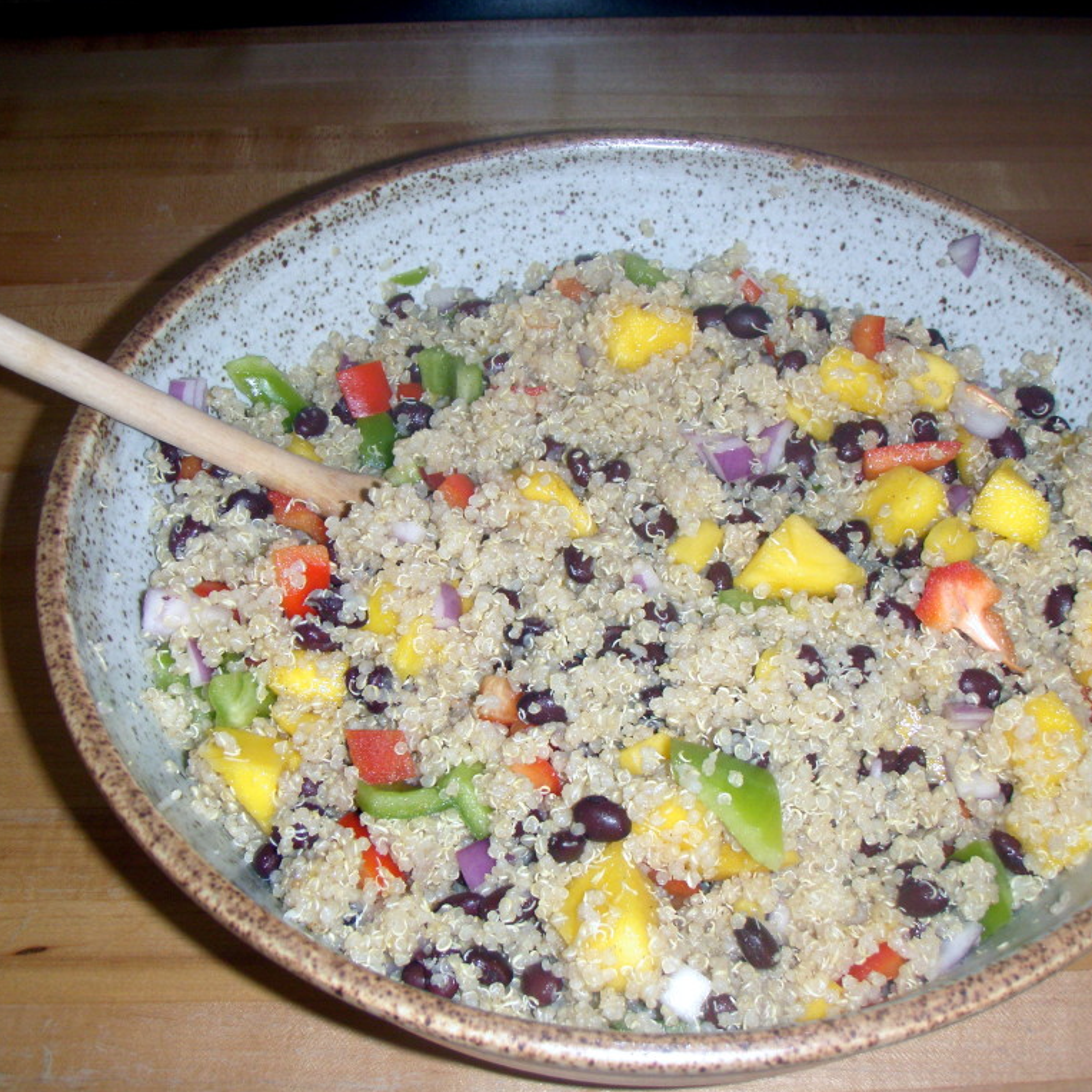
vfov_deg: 37.6
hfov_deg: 37.5
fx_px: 1606
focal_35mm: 45
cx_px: 565
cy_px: 546
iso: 100
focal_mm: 6.7
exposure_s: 1/30
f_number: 3.5
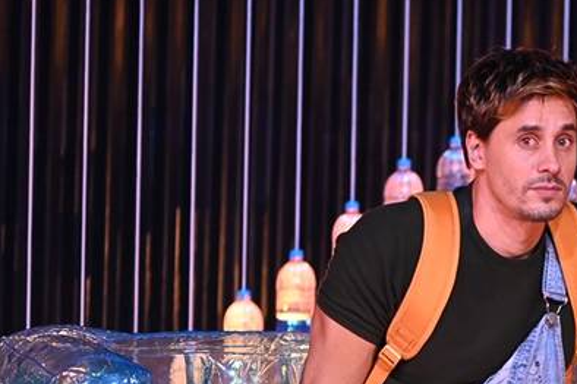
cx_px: 820
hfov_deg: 6.4
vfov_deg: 4.3
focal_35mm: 320
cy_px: 341
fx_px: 5124
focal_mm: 105
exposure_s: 1/200
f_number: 3.2
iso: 1600
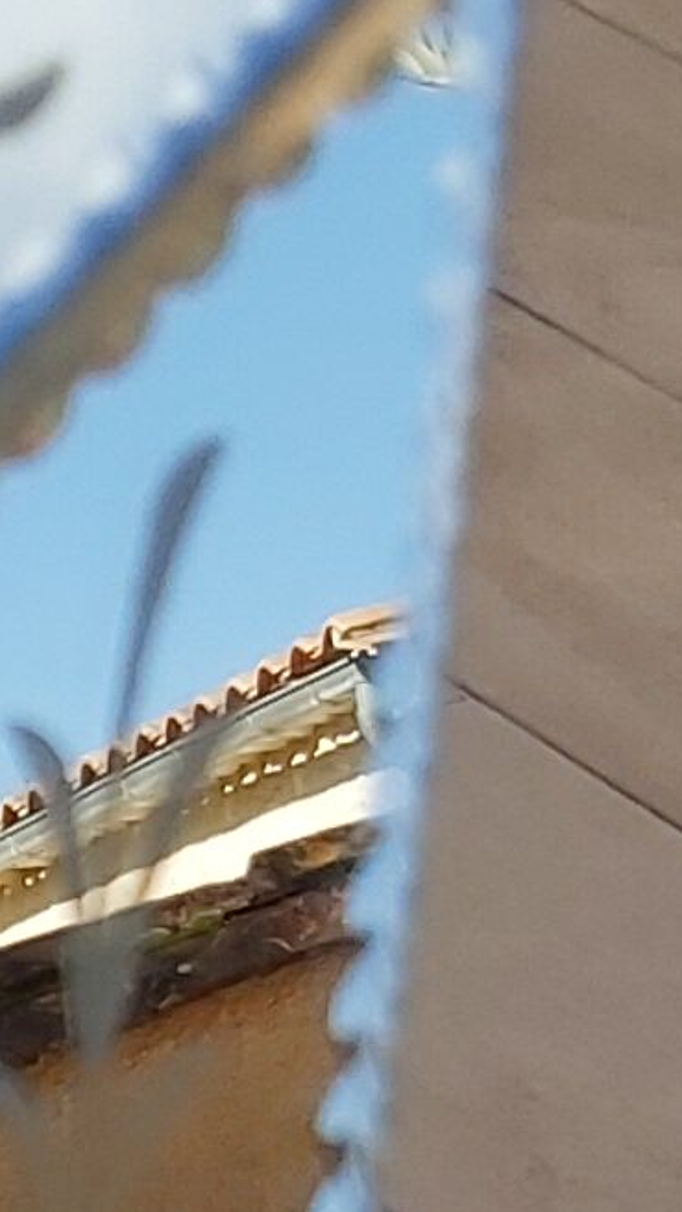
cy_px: 1827
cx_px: -1053
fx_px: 5594
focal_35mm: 174
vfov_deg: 11.8
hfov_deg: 6.6
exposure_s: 1/1741
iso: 64
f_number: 1.7
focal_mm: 3.92
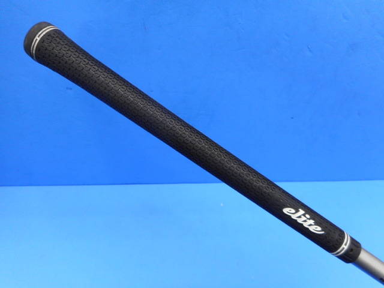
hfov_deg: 69.4
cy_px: 144
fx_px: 277
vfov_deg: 54.9
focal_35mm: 25
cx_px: 192
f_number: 3.7
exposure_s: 1/30
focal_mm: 4.5
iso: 110
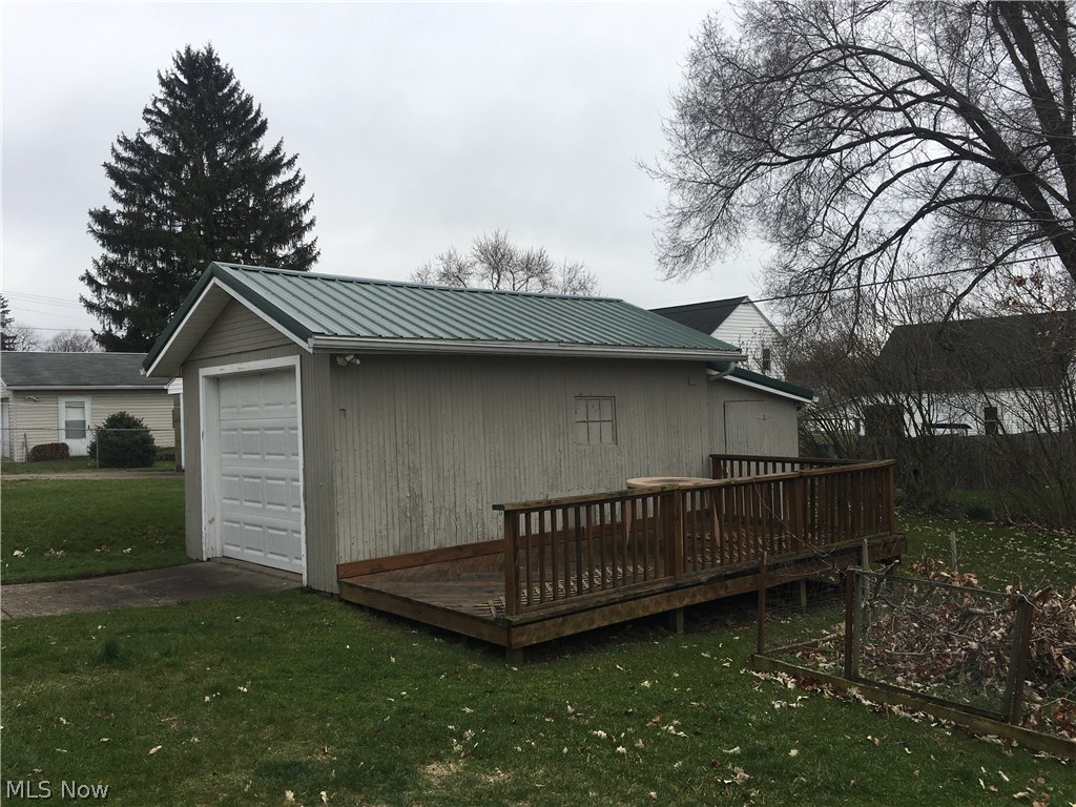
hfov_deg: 61.7
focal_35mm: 29
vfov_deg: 48.2
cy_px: 404
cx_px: 538
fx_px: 901
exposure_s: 1/2137
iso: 25
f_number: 2.2
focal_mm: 4.15
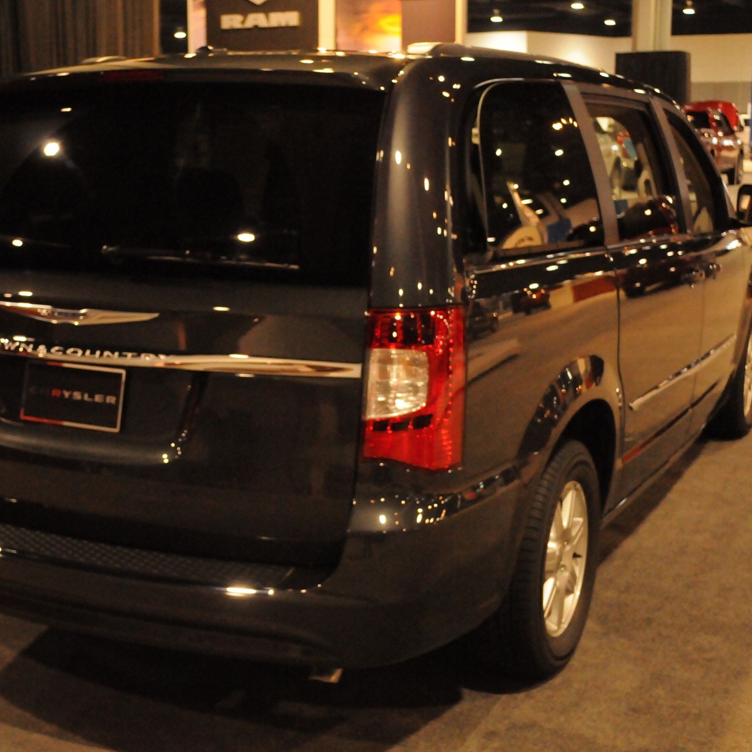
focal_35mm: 51
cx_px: 325
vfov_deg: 33.4
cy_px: 376
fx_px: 1253
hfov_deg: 33.3
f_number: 4.2
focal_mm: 26
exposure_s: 1/160
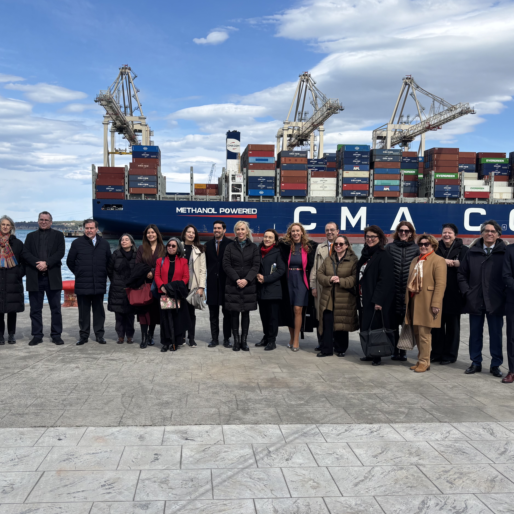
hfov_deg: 47.2
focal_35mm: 35
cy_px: 280
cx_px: 247
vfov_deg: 47.2
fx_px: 588
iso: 50
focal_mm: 5.96
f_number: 1.6
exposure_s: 1/3021
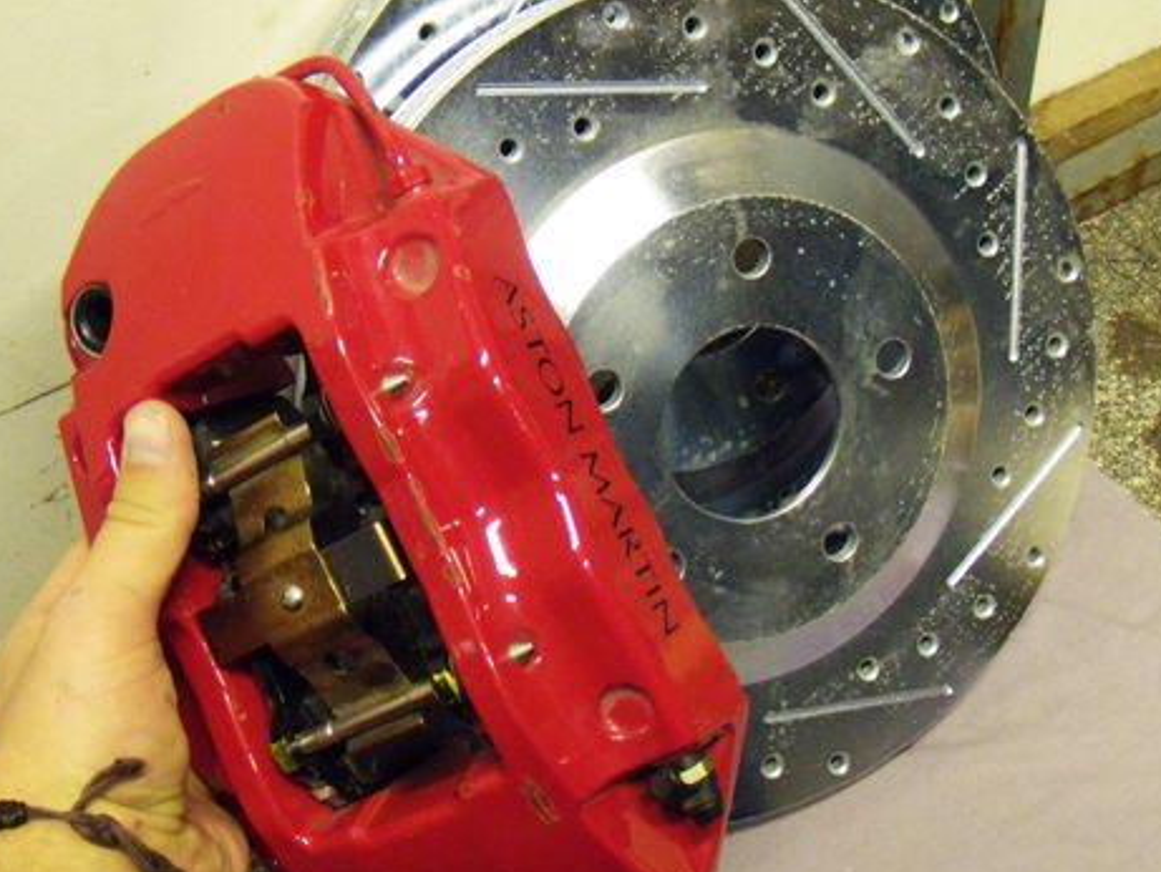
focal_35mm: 50
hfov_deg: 38.2
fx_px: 1677
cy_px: 481
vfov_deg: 29.1
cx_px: 534
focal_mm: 6.4
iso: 400
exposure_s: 1/40
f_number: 3.6
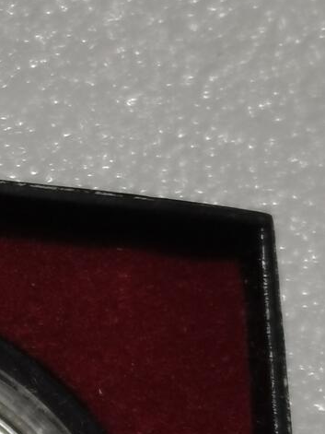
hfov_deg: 6.8
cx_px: -190
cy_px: 551
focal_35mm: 214
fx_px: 2680
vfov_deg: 9.1
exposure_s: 1/100
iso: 64
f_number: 1.8
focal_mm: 5.58
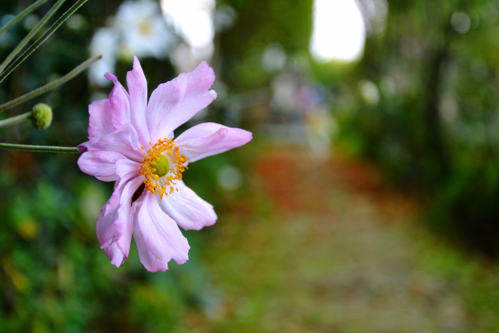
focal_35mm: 78
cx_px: 250
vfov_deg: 17.5
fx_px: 1081
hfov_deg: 26.0
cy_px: 166
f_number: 5.6
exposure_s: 1/125
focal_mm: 52
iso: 400
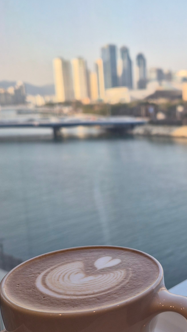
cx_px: 192
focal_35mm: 43
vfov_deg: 47.3
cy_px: 185
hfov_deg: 26.1
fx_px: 379
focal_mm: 5.4
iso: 80
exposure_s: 1/972
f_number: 1.8
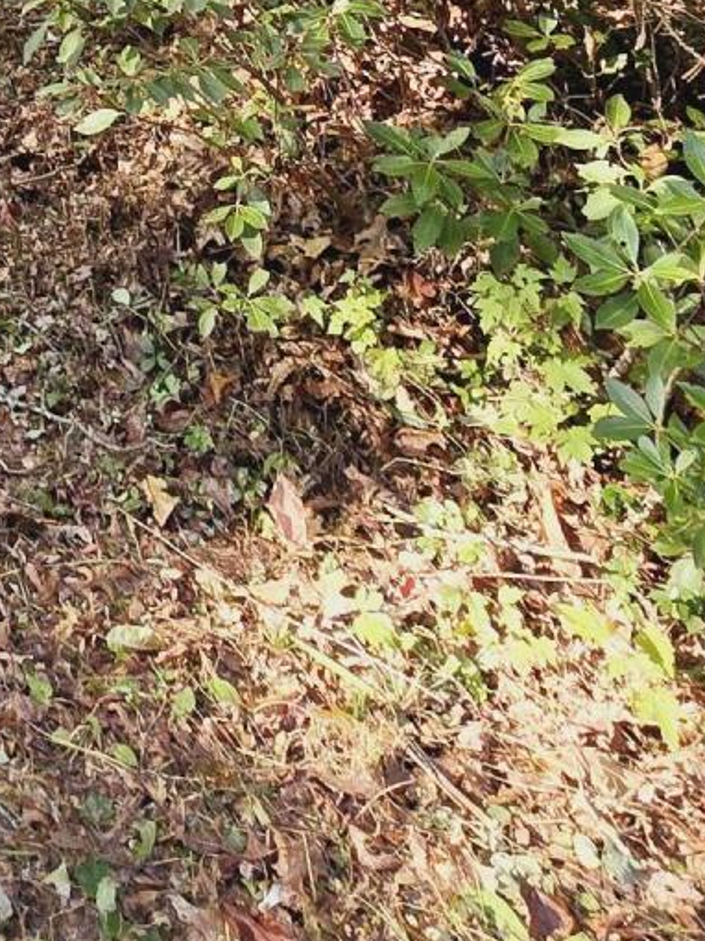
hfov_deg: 23.8
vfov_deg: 28.6
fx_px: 1386
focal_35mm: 51
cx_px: -292
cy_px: -360
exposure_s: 1/120
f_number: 2.2
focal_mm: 2.2
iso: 50
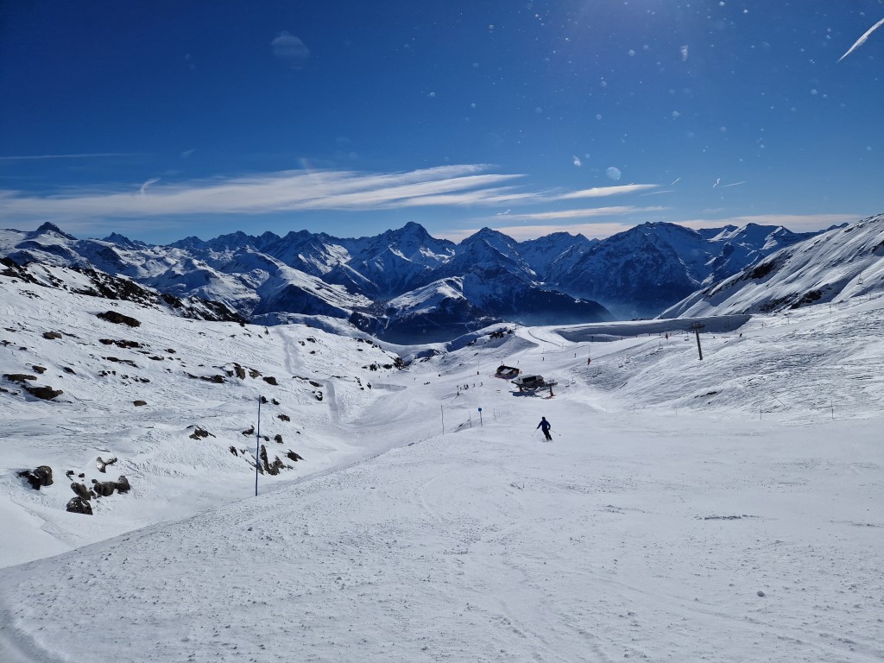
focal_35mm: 23
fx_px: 587
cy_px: 332
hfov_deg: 73.9
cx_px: 442
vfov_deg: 58.9
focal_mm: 5.4
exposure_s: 1/10080
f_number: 1.8
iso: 50
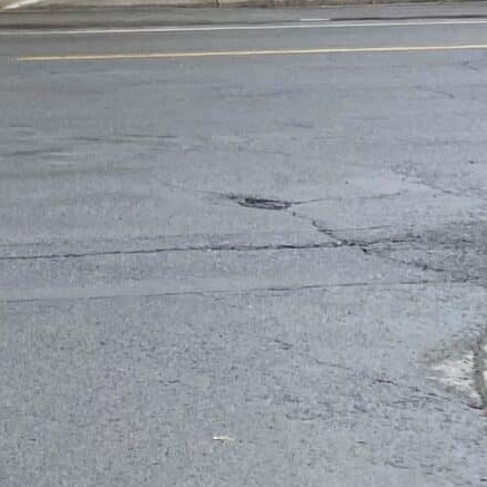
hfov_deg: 11.6
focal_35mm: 135
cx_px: -496
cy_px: -466
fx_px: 2149
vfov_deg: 11.7
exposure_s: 1/2141
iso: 32
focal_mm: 4.25
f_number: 1.8
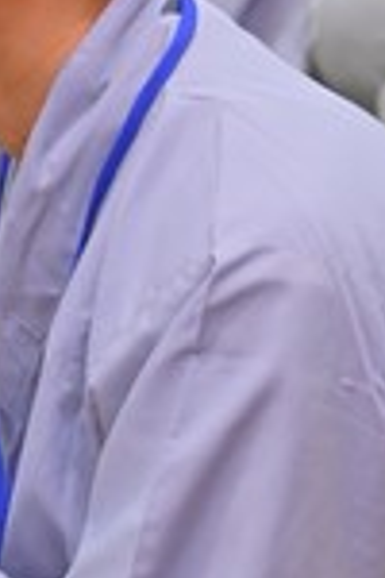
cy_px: -158
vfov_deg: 7.2
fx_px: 4523
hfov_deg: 4.8
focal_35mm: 282
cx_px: -137
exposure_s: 1/100
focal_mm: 65
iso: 1250
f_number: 4
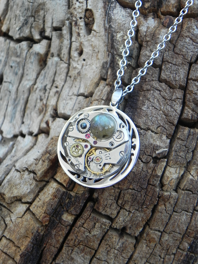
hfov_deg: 19.6
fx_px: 572
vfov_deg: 26.0
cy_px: 132
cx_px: 99
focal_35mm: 75
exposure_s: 1/73.5
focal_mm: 13.4
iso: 160
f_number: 4
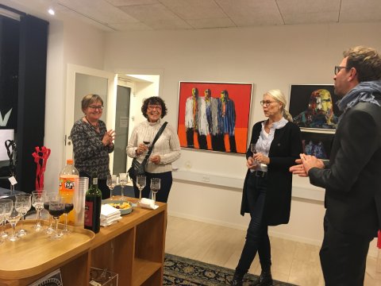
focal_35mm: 29
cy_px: 143
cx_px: 190
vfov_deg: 48.2
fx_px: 319
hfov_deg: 61.7
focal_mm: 4.15
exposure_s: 1/33
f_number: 2.2
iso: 160
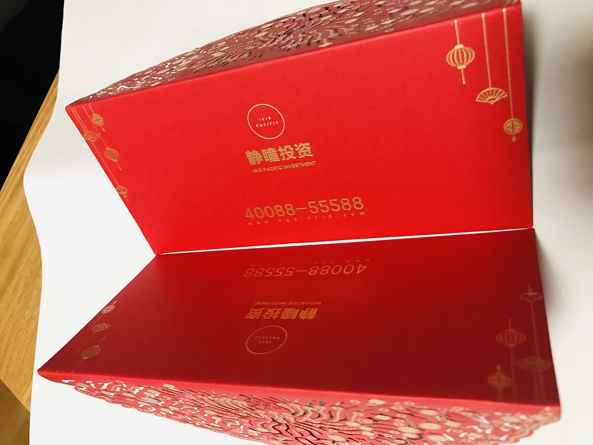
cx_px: 296
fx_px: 480
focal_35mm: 28
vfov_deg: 49.7
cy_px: 222
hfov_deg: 63.4
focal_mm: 3.99
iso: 100
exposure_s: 1/11
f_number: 1.8
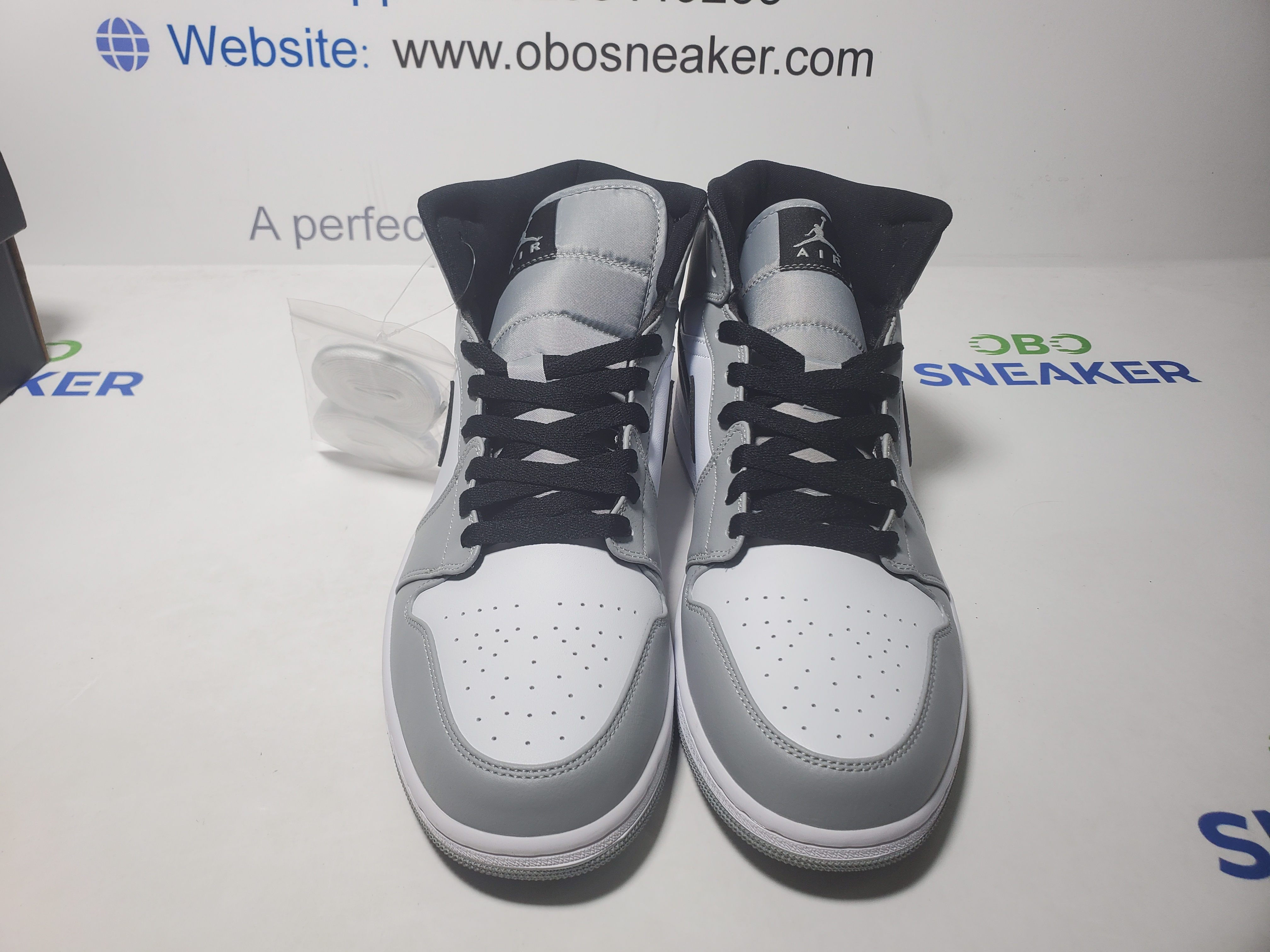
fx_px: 954
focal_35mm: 26
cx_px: 635
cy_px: 476
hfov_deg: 67.3
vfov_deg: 53.1
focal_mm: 4.3
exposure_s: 1/211
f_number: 2.4
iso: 50
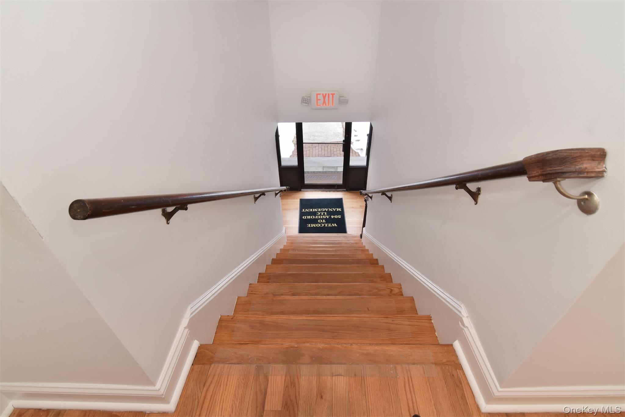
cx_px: 312
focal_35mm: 16
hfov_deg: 95.0
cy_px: 208
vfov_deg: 72.0
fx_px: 286
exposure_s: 1/40
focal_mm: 11
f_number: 8
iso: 640
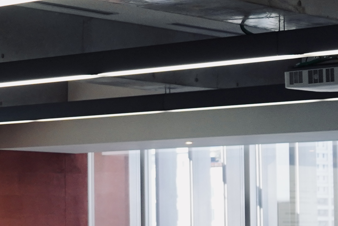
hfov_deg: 12.3
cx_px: -360
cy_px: 182
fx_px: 1362
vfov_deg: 9.4
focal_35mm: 145
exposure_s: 1/160
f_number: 4
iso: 640
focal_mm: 30
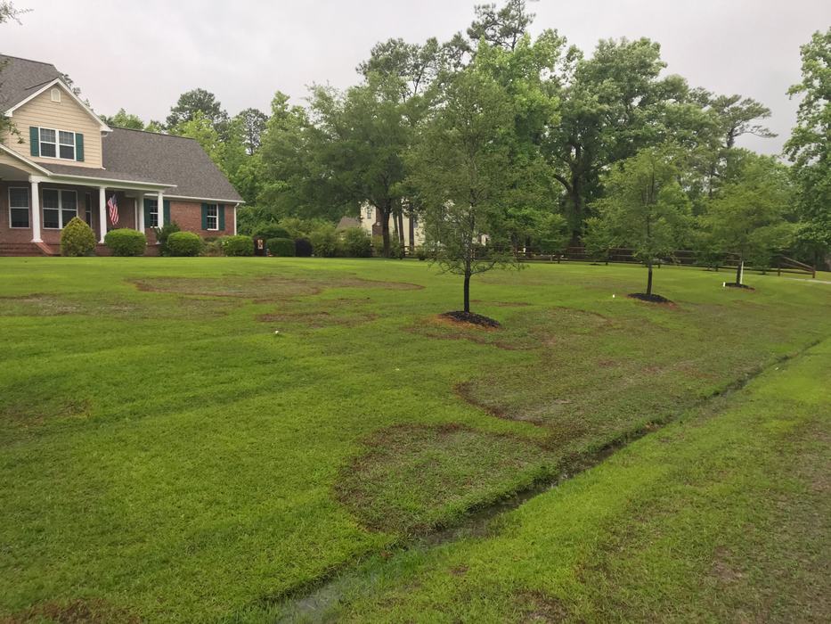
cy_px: 312
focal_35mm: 28
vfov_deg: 49.8
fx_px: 672
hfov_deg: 63.4
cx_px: 416
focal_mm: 3.99
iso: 32
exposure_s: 1/60
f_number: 1.8
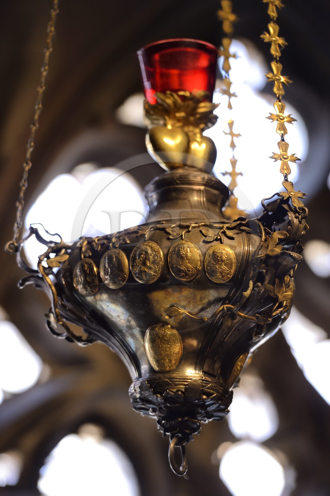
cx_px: 165
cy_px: 248
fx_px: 2755
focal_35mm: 200
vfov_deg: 10.3
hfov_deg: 6.9
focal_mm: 200
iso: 800
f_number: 3.5
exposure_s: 1/50
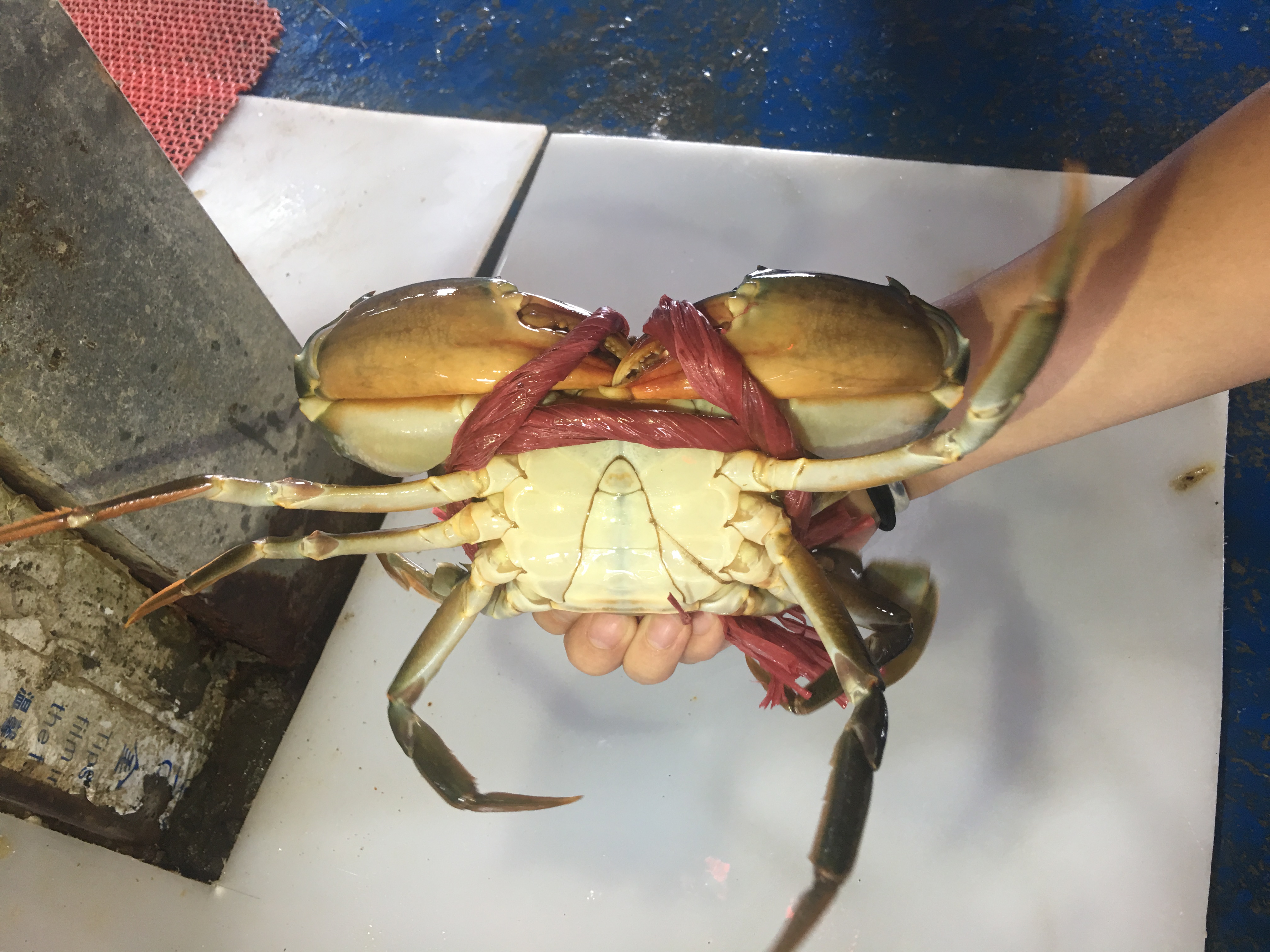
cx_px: 635
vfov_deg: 48.2
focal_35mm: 29
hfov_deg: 61.7
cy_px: 476
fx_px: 1064
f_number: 2.2
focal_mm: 4.15
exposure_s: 1/17
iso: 40
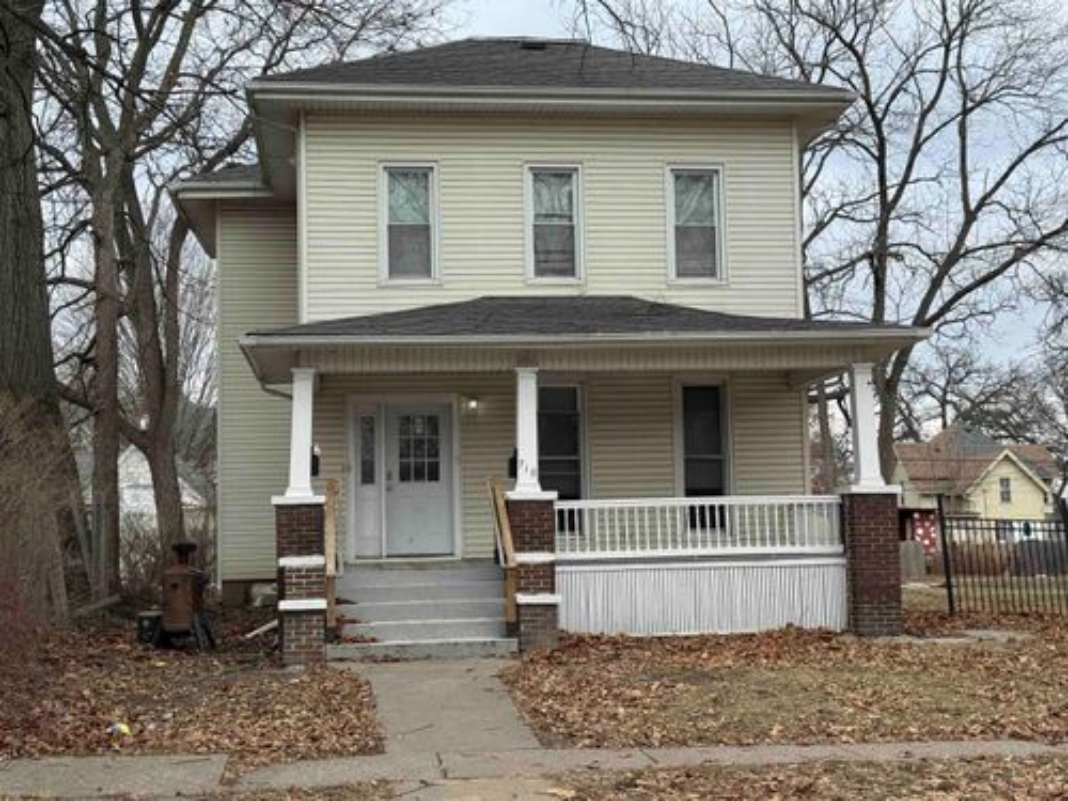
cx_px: 534
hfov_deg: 39.7
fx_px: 1481
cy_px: 400
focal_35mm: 48
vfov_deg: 30.3
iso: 64
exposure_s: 1/1724
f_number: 1.78
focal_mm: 6.76
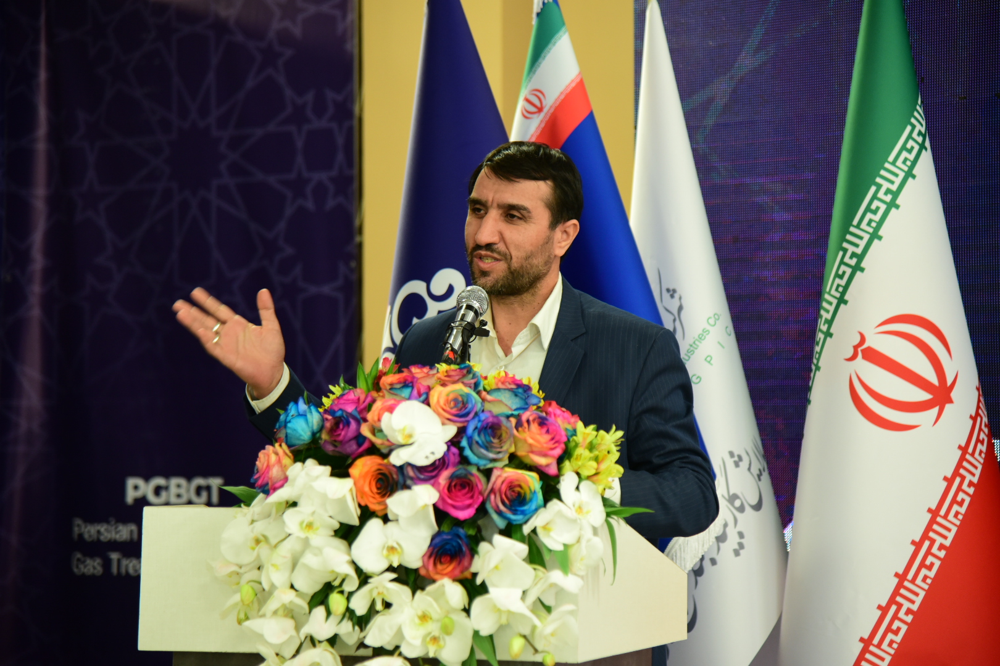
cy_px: 333
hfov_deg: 19.5
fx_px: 2916
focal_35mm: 105
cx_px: 500
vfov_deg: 13.0
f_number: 4
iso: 2000
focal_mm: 105
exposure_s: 1/80
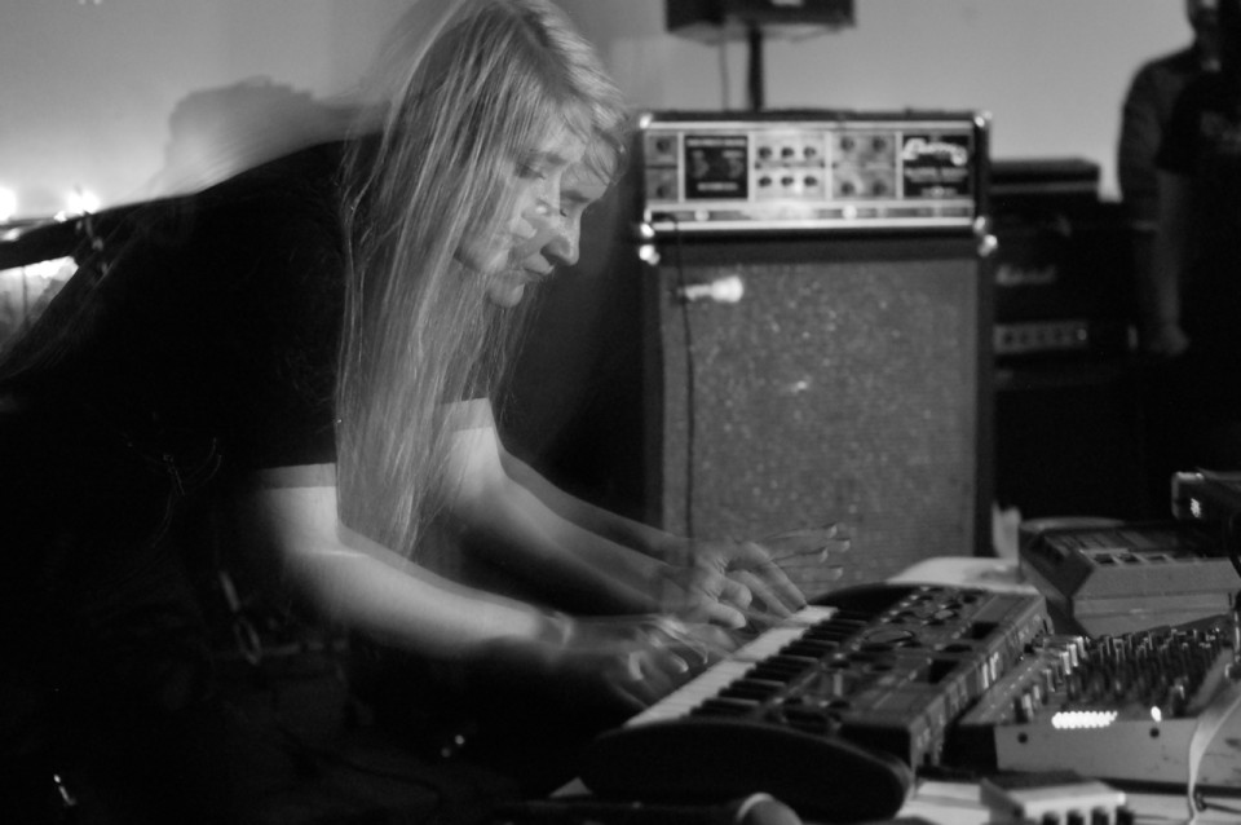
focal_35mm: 52
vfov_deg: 25.7
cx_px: 620
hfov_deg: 37.9
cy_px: 412
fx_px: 1808
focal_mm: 35
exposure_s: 1/4
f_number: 2.2
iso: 1600
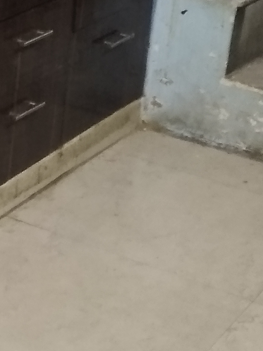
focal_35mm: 127
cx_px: -297
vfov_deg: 14.9
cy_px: -99
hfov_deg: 10.5
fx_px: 1287
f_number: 2.2
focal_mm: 3.82
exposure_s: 1/20
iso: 1000
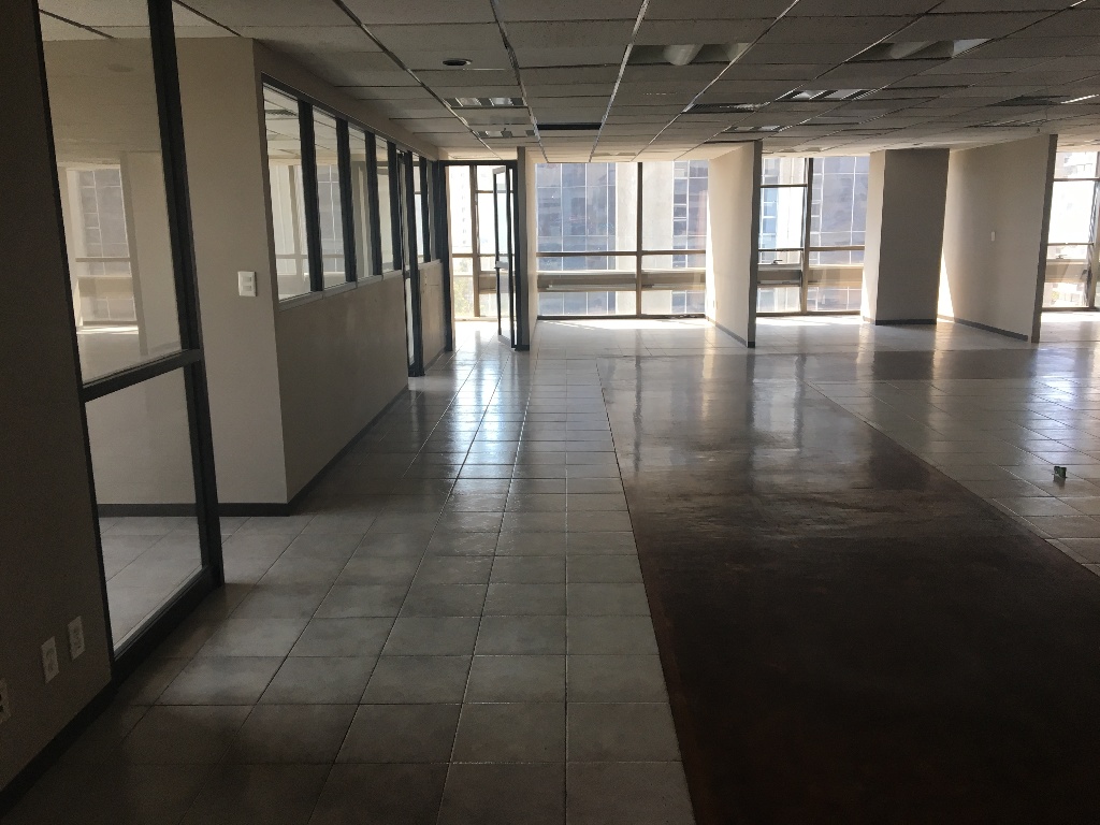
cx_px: 550
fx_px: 922
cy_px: 412
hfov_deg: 61.7
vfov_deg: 48.2
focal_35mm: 29
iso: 32
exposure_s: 1/40
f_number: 2.2
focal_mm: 4.15
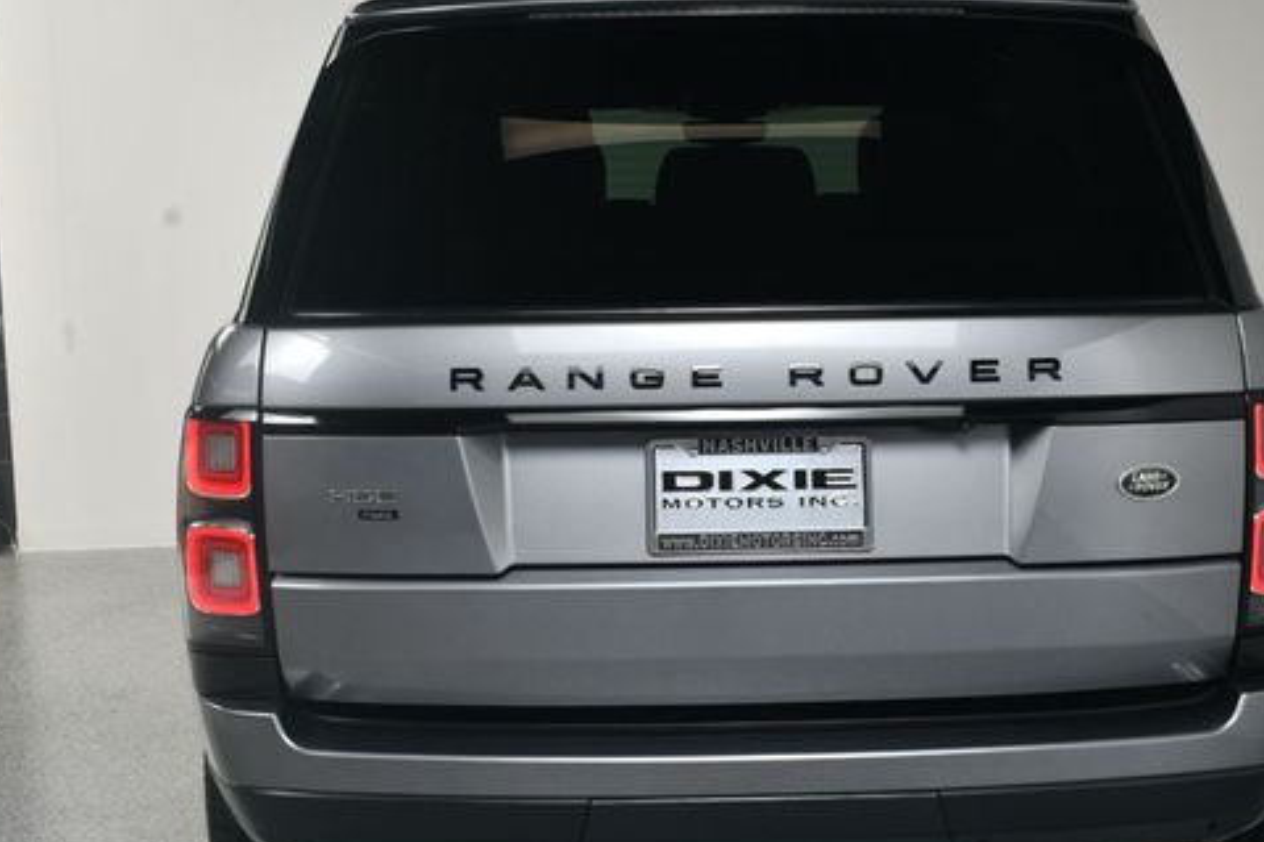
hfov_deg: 33.3
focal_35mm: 60
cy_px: 474
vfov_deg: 22.6
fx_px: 2107
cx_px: 761
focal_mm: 30
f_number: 11
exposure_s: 1/160
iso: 100
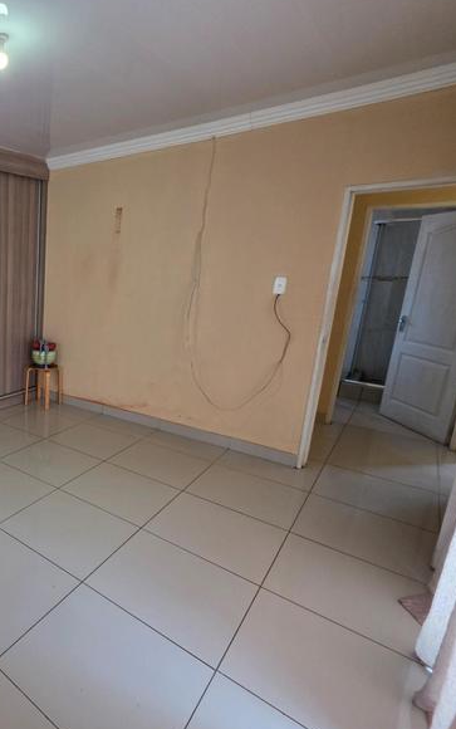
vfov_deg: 88.0
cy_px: 359
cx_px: -10
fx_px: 377
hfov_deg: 49.5
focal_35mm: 19
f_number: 1.9
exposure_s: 1/100
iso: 160
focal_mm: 2.2
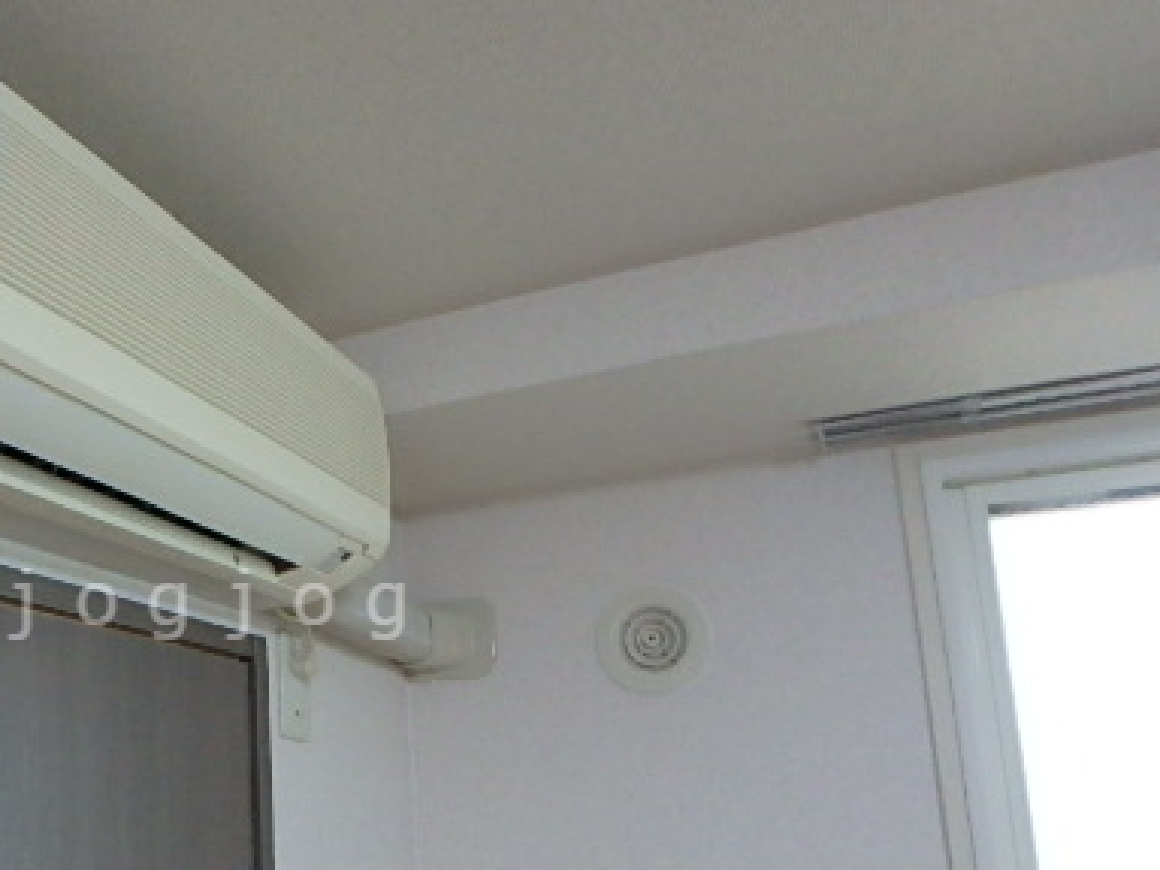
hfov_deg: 49.2
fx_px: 1173
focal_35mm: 35
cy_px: 604
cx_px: 214
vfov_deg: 40.0
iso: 800
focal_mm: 3.7
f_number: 3.5
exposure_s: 1/30
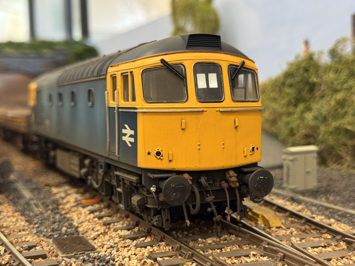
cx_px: 178
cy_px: 133
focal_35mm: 48
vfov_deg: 30.3
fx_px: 492
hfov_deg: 39.7
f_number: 1.78
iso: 200
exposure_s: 1/33
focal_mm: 6.76
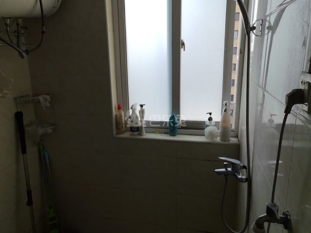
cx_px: 156
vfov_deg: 51.4
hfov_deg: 65.3
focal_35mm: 27
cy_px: 116
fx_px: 243
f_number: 1.9
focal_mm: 5.52
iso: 50
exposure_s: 1/476
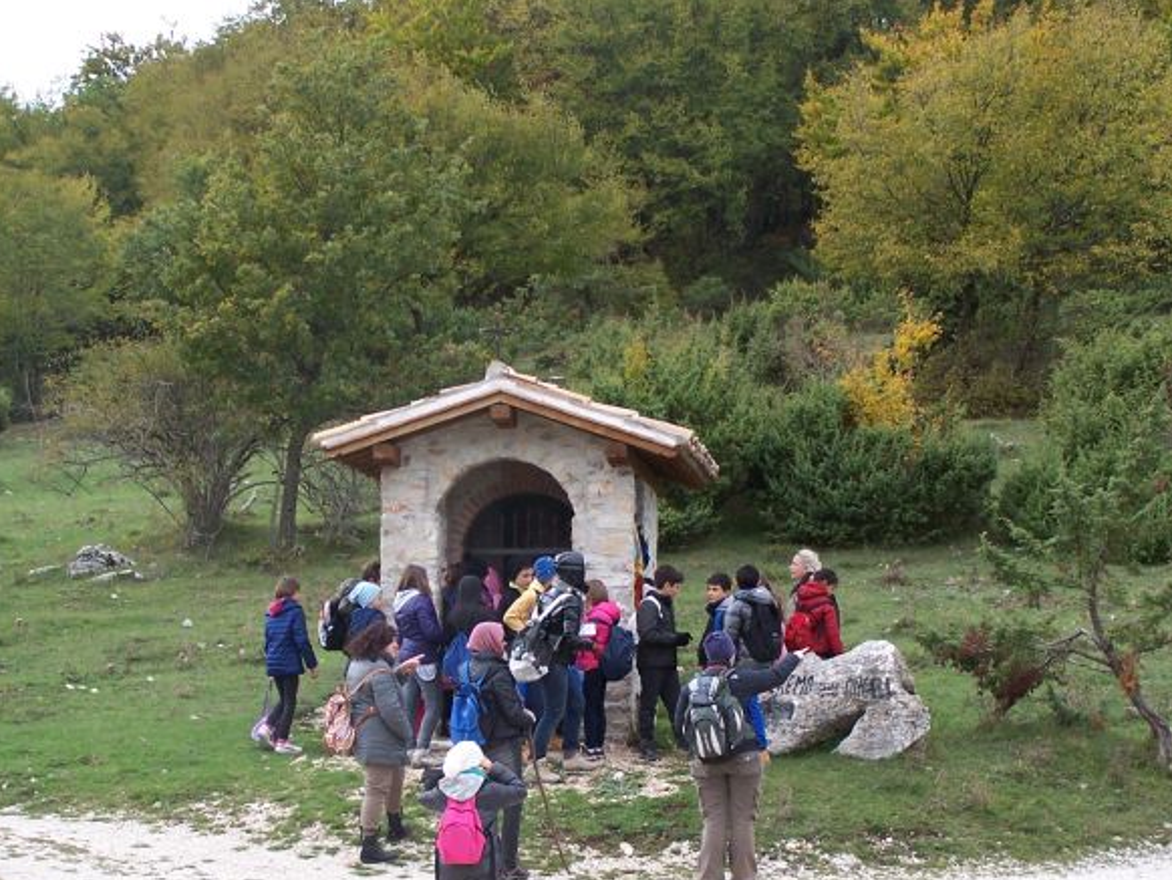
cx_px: 662
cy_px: 550
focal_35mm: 89
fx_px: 3015
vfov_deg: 16.6
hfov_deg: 22.0
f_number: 3.2
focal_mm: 11.1
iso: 80
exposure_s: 1/250
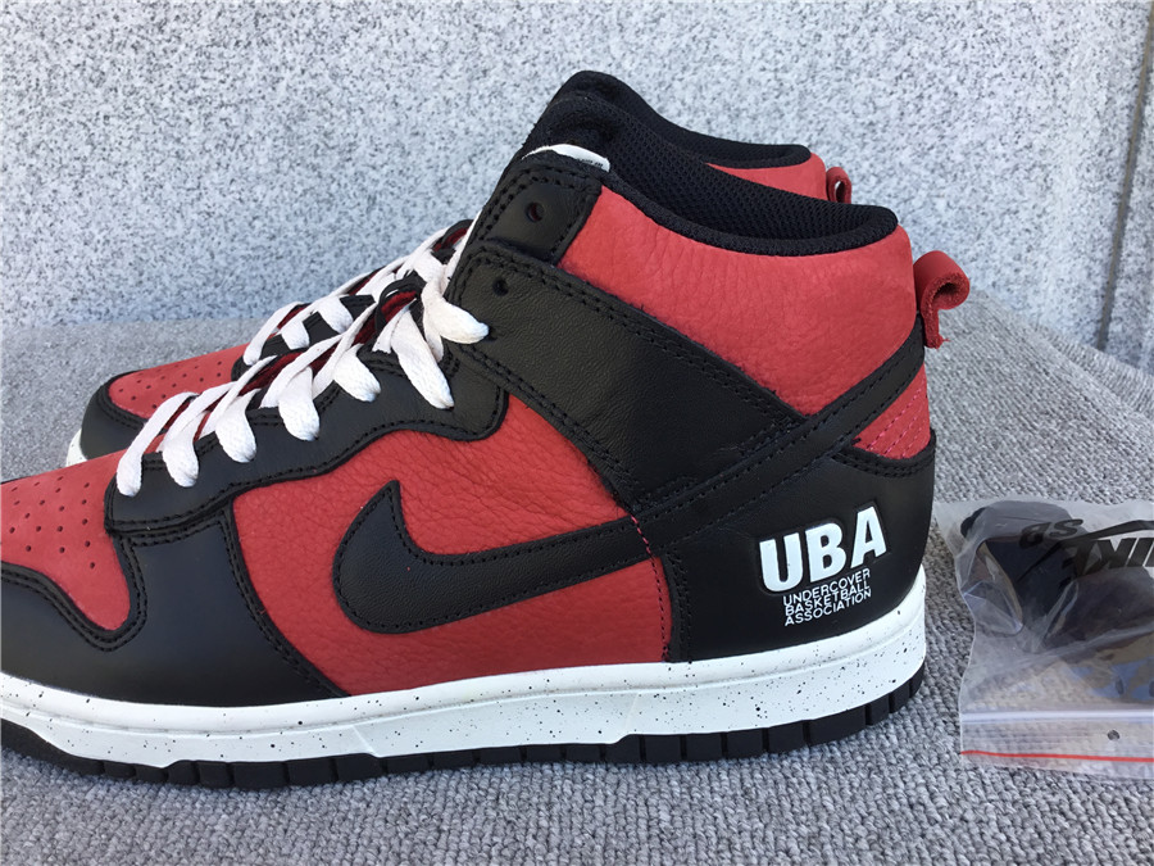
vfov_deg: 45.4
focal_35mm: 31
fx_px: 1033
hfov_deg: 58.4
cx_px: 577
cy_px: 433
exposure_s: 1/123
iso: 25
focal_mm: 3.3
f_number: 2.4
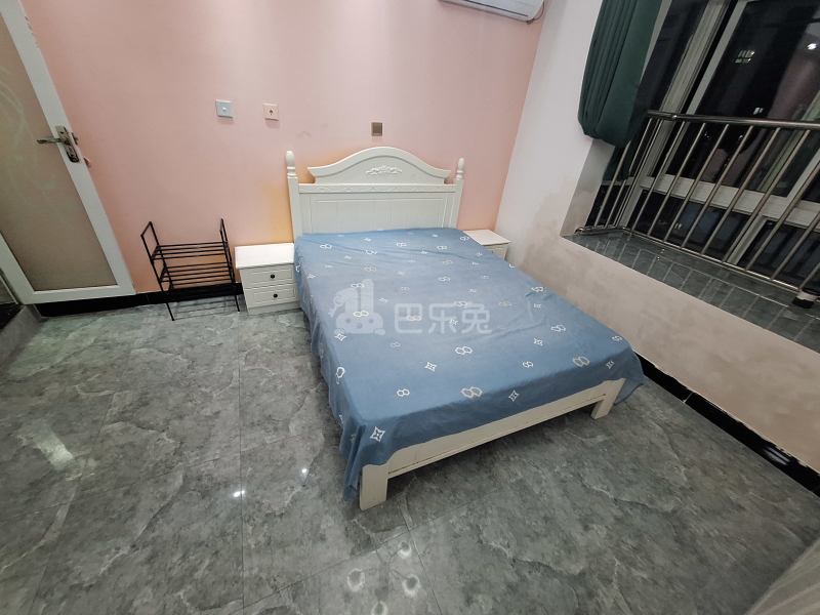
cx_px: 410
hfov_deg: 106.2
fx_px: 308
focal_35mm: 13
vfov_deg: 89.9
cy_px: 308
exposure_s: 1/25
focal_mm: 1.74
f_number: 2.2
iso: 400
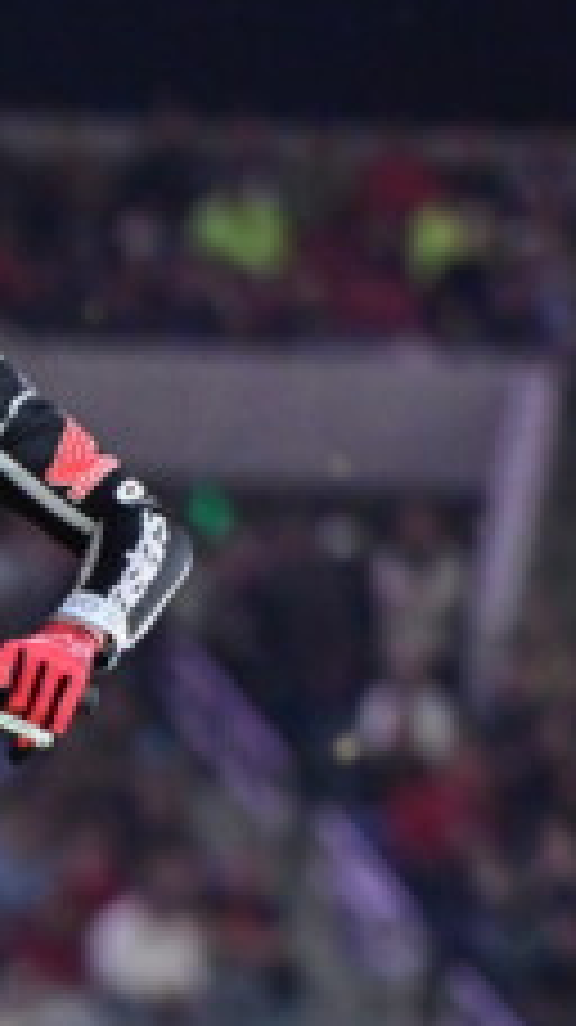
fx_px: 25044
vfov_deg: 2.3
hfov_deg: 1.3
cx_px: -855
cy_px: 1280
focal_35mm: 921
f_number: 3.5
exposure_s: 1/1000
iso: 4000
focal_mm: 200
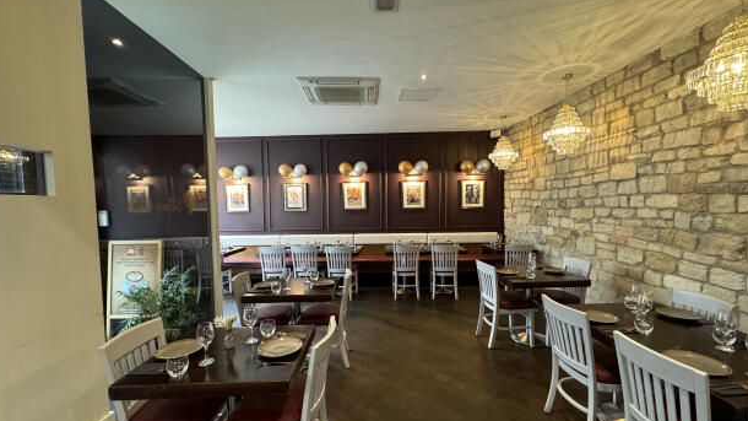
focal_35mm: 16
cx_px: 379
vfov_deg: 67.0
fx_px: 317
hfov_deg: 99.4
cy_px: 222
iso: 400
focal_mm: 2.22
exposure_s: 1/50
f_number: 2.2
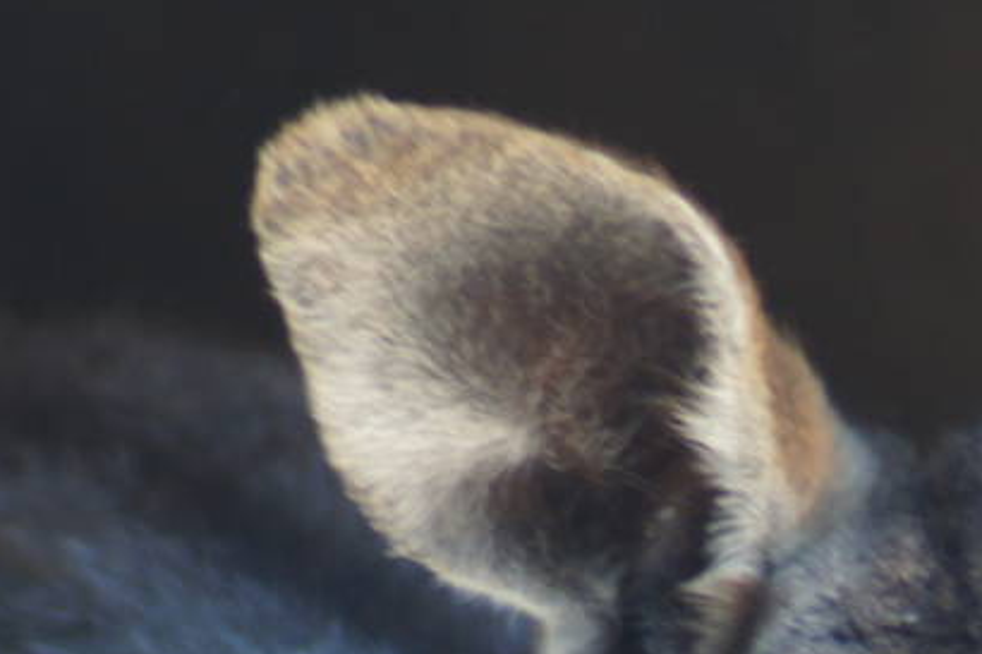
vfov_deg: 0.8
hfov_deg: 1.2
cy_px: 1192
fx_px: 47905
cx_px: 987
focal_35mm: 1757
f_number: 5.6
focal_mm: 300
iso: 200
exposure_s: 1/50
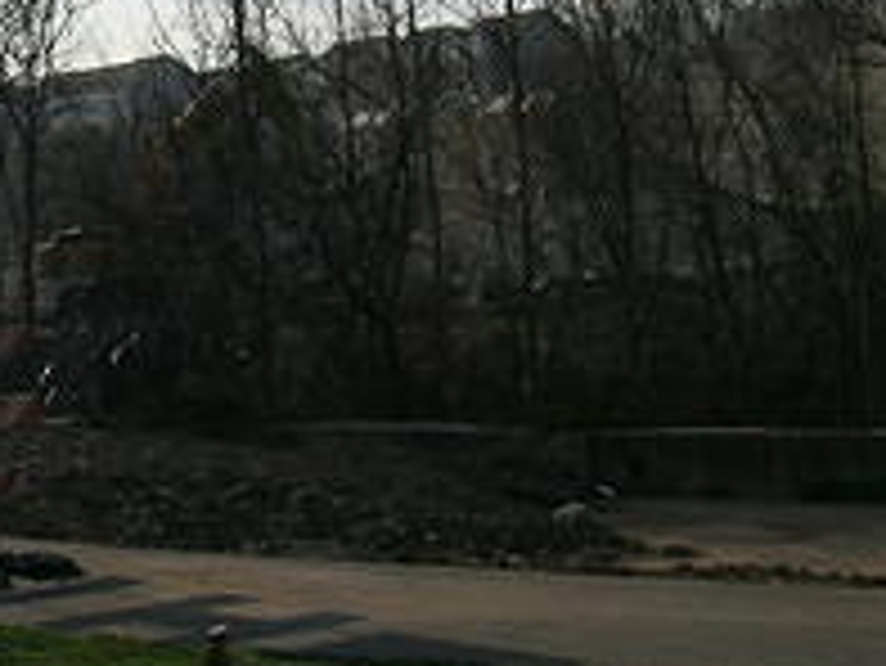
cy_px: 81
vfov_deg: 16.1
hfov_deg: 20.2
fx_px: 2331
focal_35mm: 91
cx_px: -171
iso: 50
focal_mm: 5.8
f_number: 7.9
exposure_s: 1/381
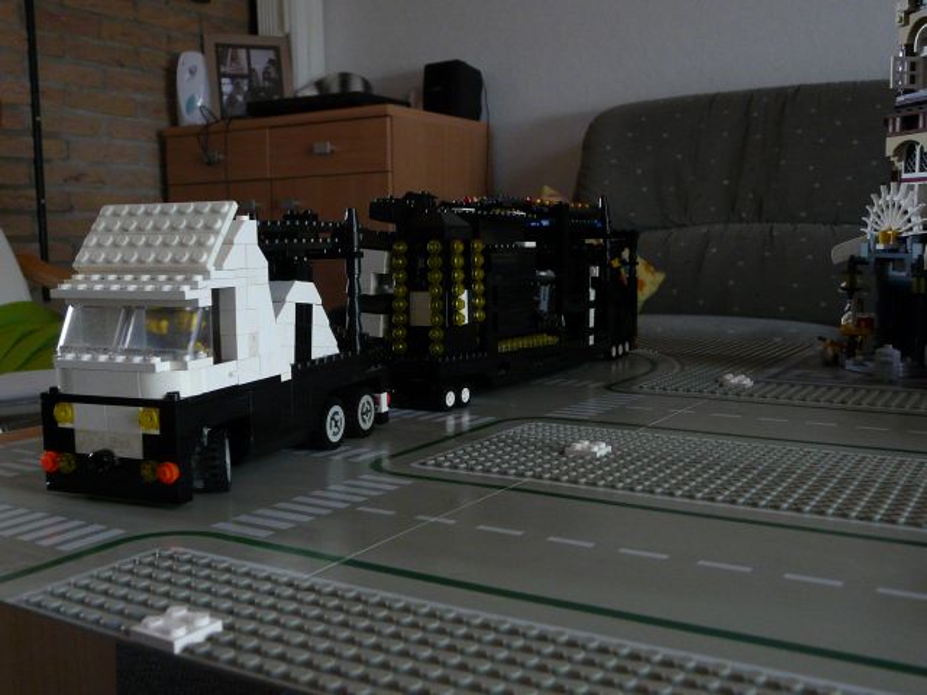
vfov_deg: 38.7
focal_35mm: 37
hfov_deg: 50.1
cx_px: 464
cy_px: 348
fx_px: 991
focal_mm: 4.8
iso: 200
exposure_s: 1/20
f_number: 2.8
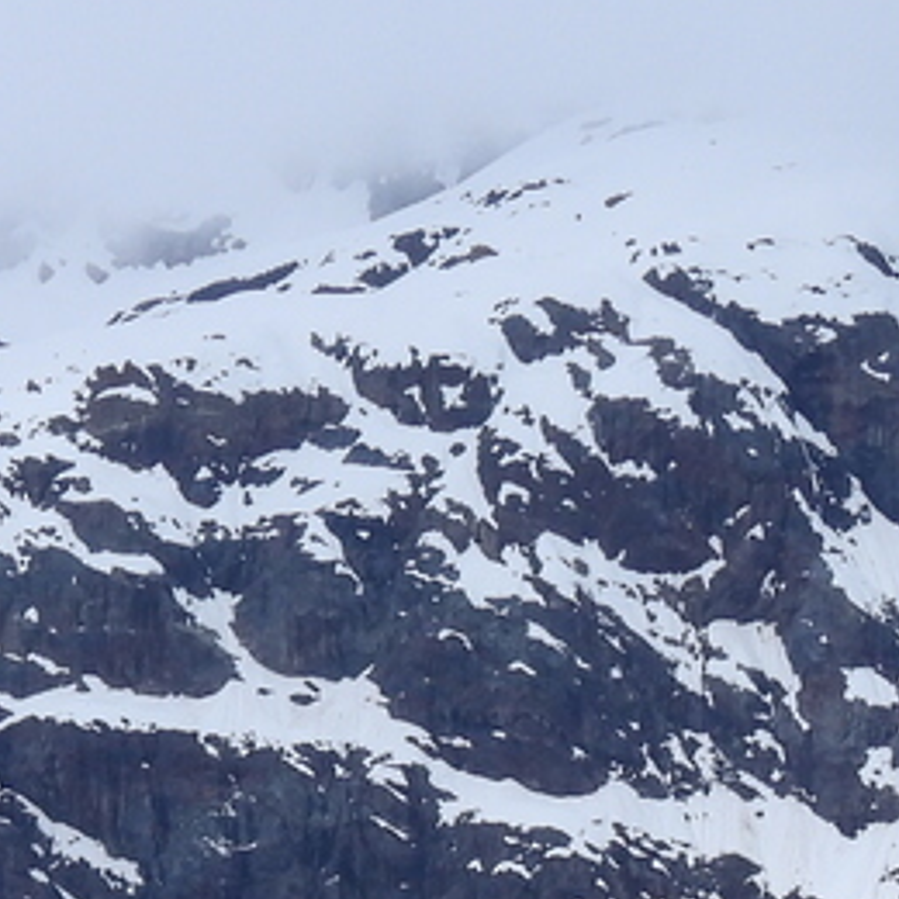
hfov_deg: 4.2
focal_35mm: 413
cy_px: 1141
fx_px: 12135
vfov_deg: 4.2
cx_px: 460
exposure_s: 1/1600
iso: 100
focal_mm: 17
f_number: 4
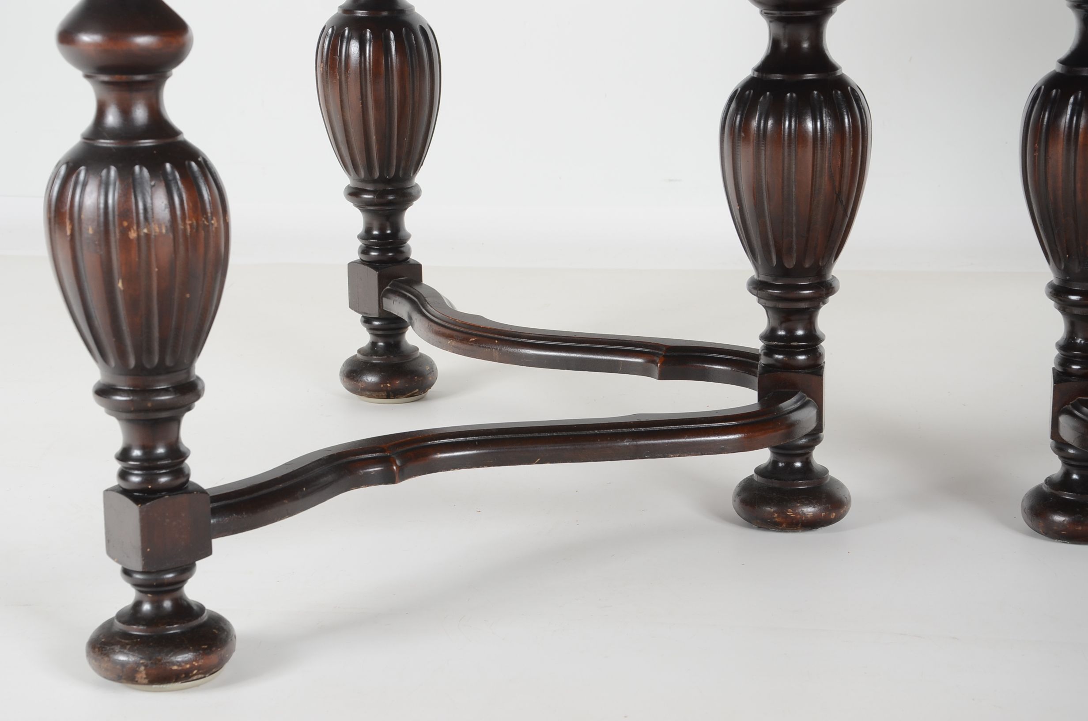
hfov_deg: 23.4
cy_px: 360
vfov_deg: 15.6
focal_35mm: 87
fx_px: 2624
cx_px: 544
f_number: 7.1
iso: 200
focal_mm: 58
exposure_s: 1/125
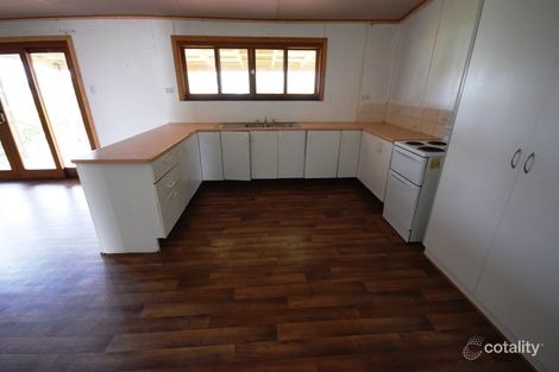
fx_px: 233
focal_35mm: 15
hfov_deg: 100.4
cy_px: 186
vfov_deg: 77.3
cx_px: 280
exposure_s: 1/60
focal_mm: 10
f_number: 4
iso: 2500
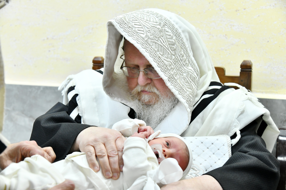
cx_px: 143
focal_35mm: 52
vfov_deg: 26.0
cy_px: 95
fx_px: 413
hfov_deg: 38.2
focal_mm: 52
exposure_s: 1/200
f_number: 5
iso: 2000
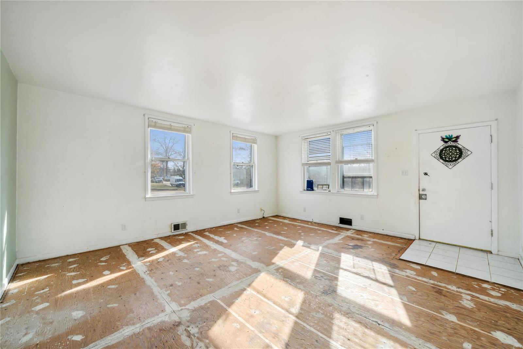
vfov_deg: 85.4
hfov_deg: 108.3
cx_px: 262
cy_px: 174
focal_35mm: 13
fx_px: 189
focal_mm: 13
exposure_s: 1/40
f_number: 8
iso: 100
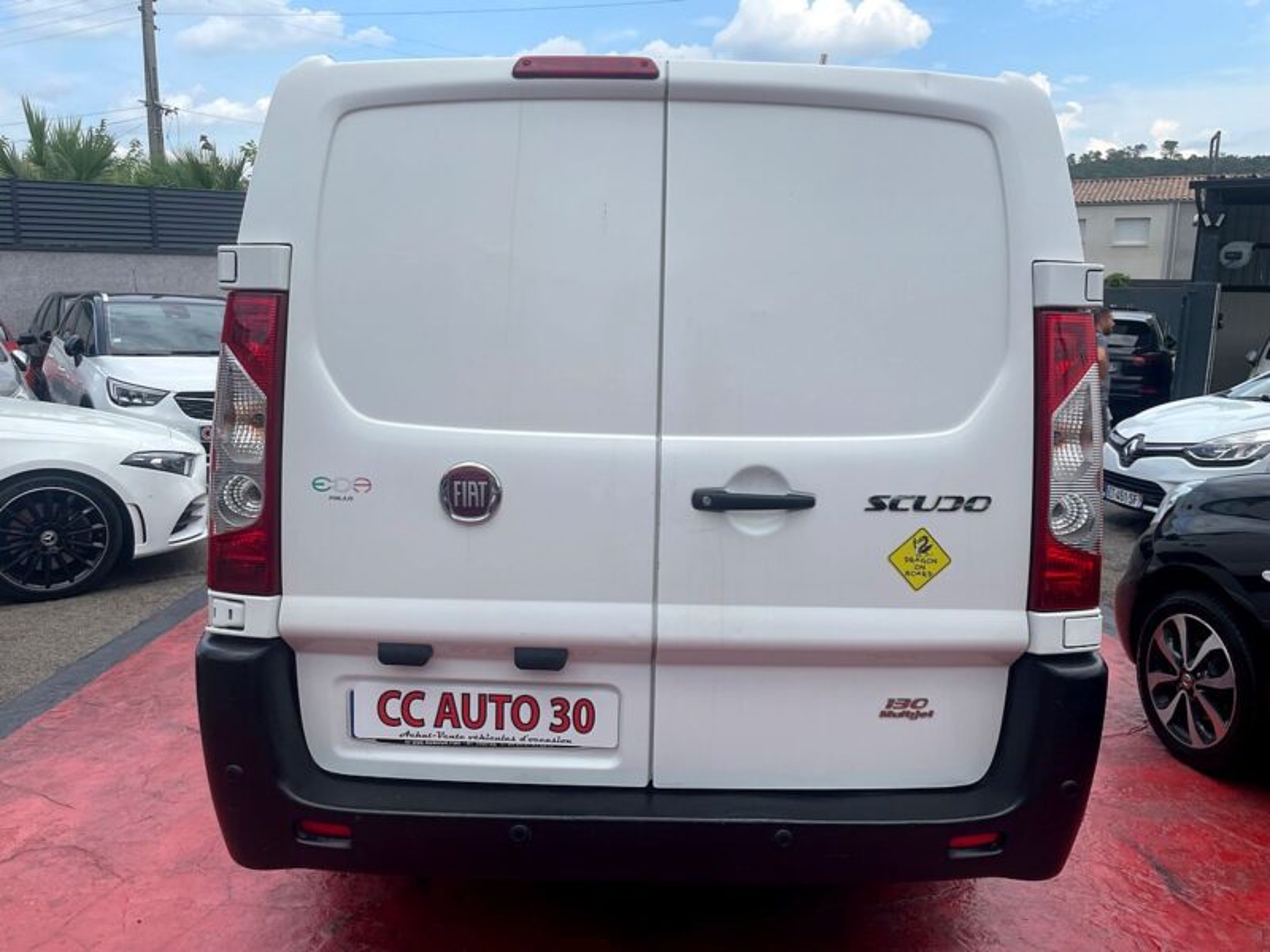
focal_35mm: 26
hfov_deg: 67.3
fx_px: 954
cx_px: 635
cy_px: 476
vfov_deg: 53.1
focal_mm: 4.2
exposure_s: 1/2257
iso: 32
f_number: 1.6
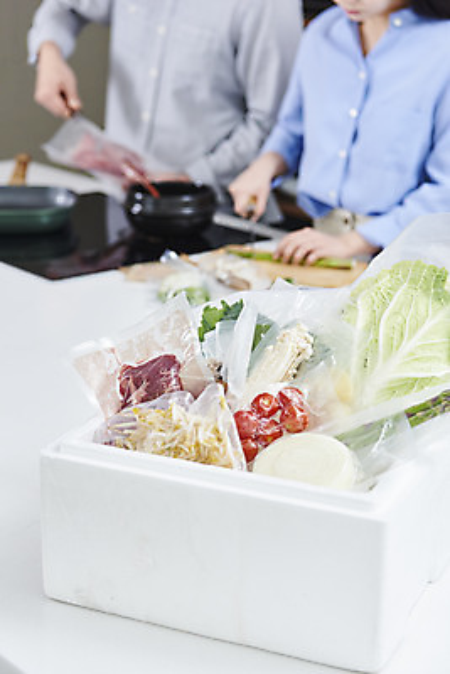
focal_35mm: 70
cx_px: 225
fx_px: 1311
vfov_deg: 28.8
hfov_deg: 19.5
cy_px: 337
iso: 400
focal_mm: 70
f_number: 5.6
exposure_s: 1/125
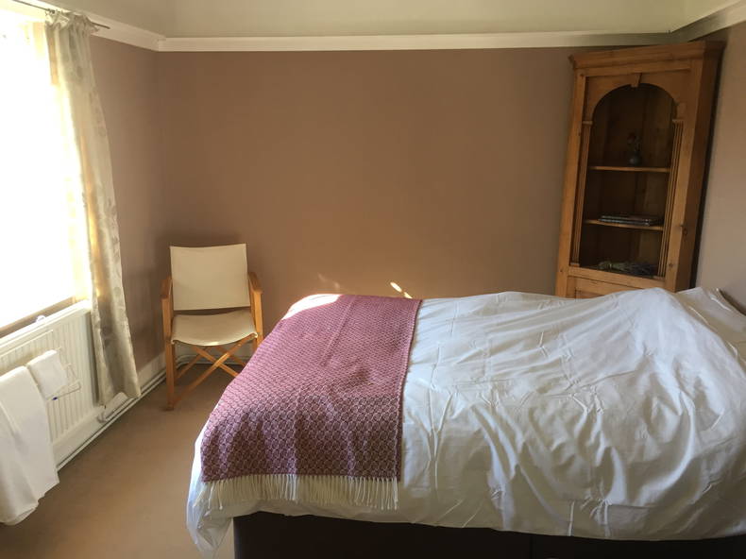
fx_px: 625
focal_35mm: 29
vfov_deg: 48.2
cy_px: 280
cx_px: 373
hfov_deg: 61.7
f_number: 2.2
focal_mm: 4.15
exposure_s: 1/33
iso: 40
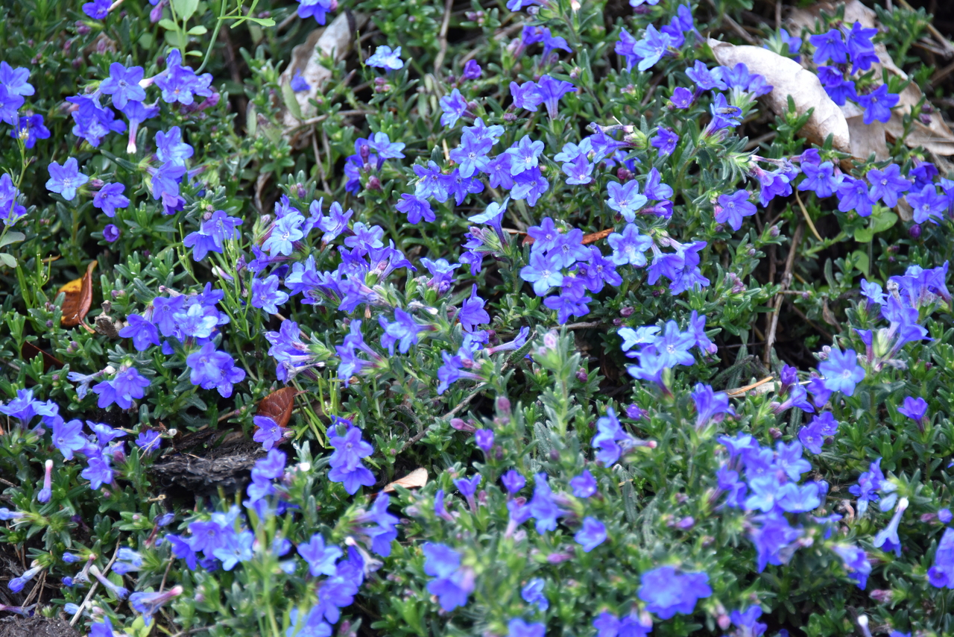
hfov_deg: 6.9
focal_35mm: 300
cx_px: 477
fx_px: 7951
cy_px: 318
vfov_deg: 4.6
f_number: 5.6
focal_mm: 300
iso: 1400
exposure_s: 1/640
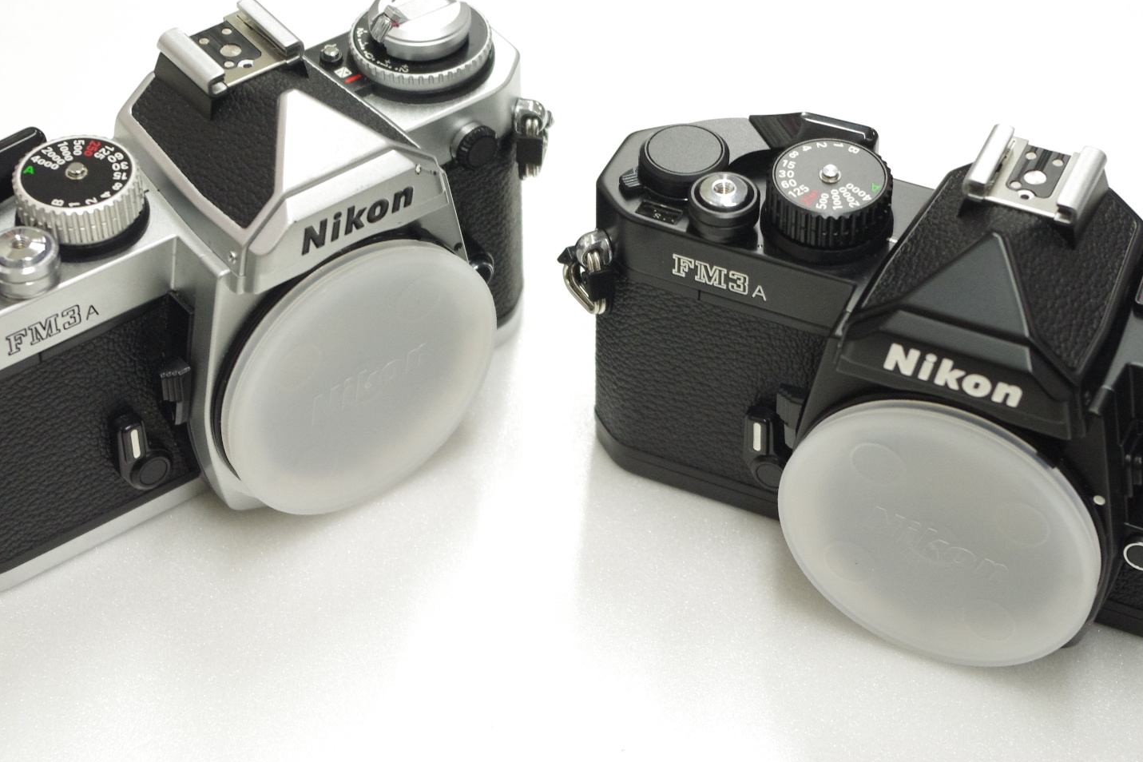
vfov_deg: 13.8
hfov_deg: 20.6
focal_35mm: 99
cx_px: 574
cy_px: 343
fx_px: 3143
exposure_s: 1/60
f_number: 6.3
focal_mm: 55
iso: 1600
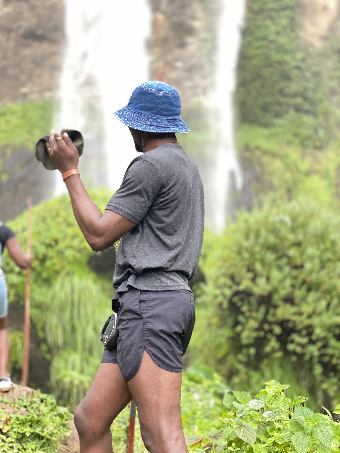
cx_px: 170
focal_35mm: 52
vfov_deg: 36.8
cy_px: 226
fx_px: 681
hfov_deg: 28.0
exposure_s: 1/122
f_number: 2
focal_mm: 6
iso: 125
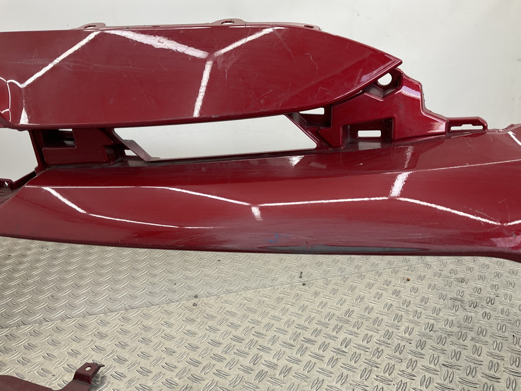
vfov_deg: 48.2
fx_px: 436
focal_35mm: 29
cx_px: 260
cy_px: 196
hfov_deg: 61.7
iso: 32
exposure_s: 1/100
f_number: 1.8
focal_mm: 3
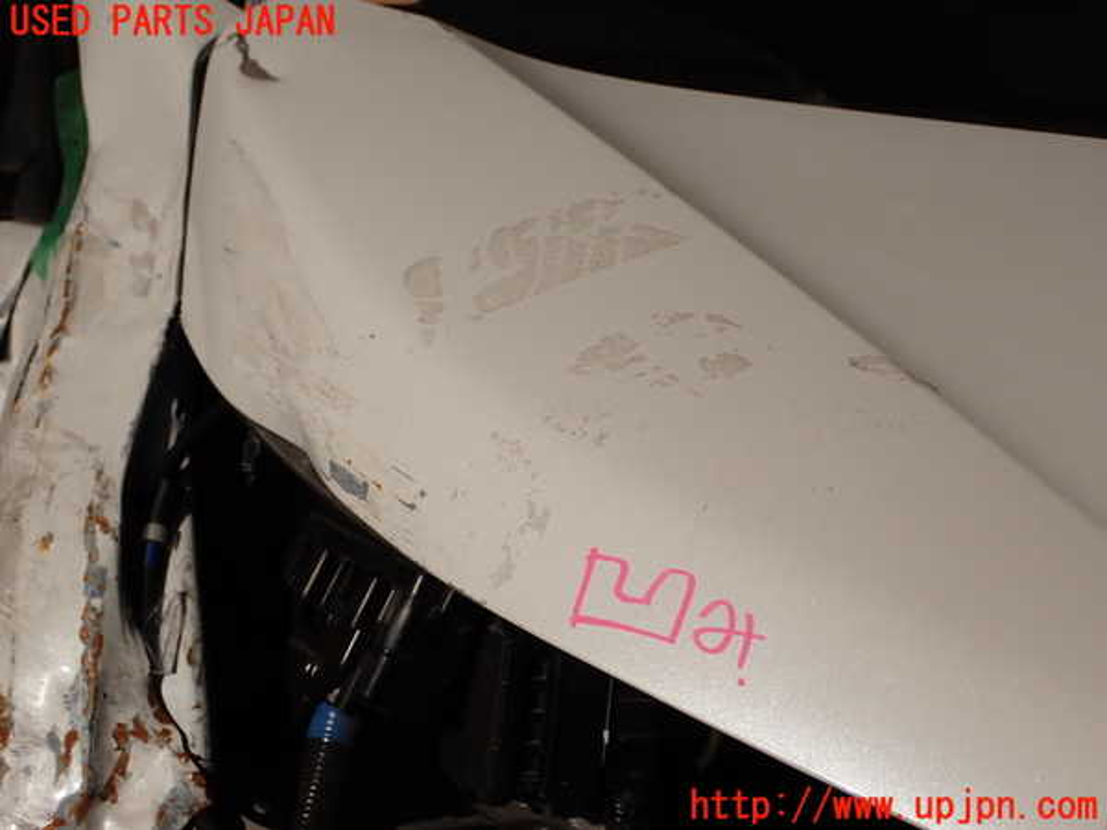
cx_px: 554
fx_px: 1503
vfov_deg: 30.9
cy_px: 415
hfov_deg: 40.4
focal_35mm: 47
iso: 100
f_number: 13
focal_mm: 8.4
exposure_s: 1/200
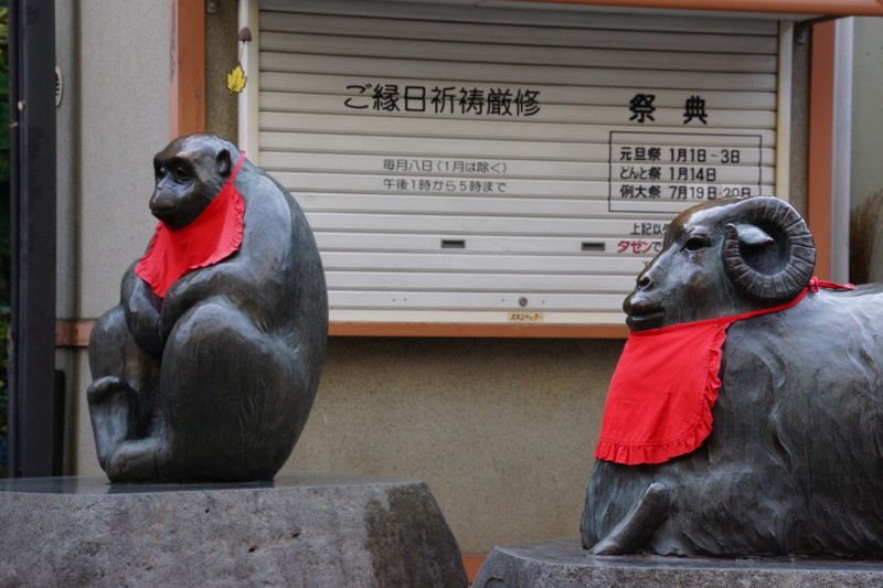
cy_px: 294
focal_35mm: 117
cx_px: 442
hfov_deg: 17.5
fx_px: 2869
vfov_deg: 11.7
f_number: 11
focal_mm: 78
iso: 640
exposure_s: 1/125
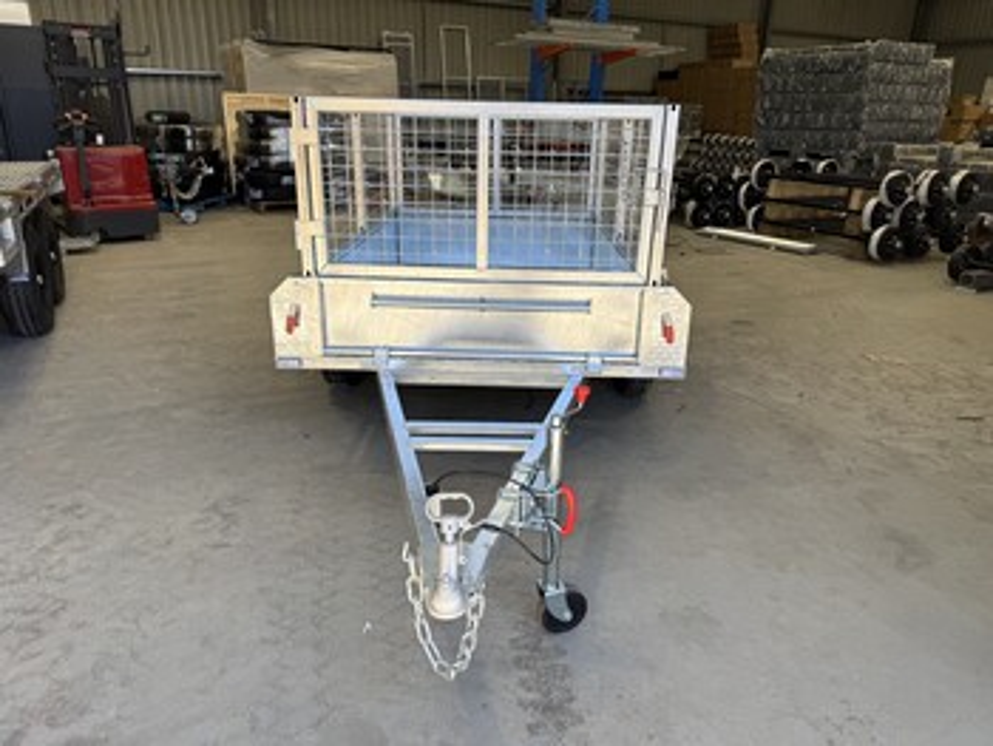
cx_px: 496
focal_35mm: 24
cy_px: 373
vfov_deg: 56.9
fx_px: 689
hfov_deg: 71.6
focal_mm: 6.76
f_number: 1.78
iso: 80
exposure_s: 1/497
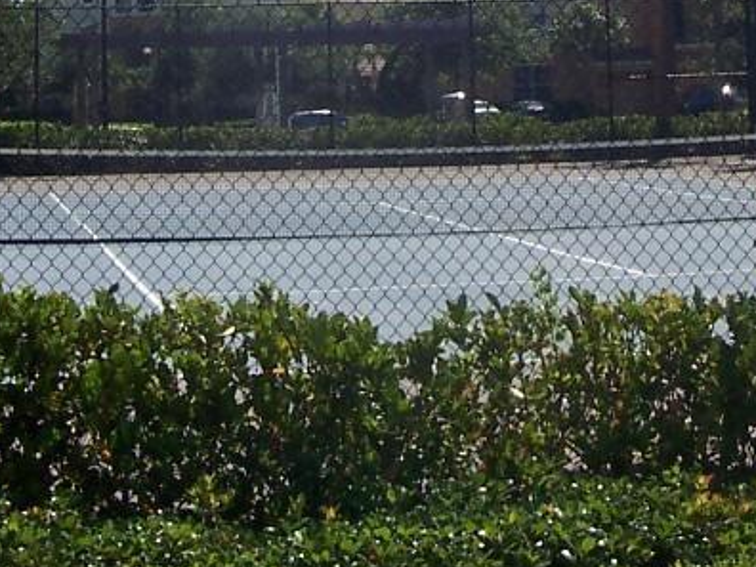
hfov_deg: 17.6
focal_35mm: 112
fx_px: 2446
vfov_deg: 12.8
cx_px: 422
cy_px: -185
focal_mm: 5.6
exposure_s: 1/750
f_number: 5.6
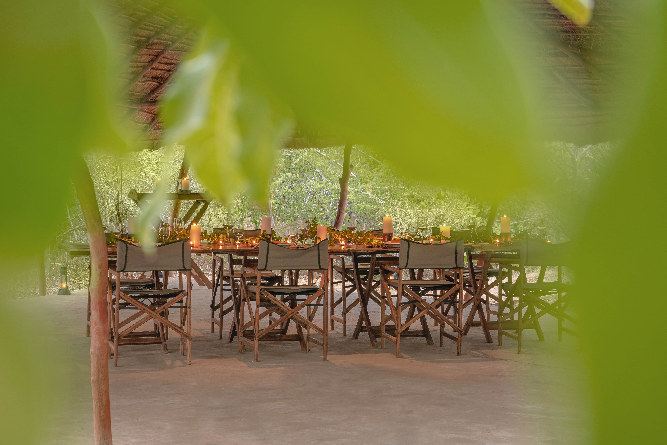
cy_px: 222
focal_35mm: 70
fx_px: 1297
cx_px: 334
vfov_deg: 19.5
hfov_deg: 28.8
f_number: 10
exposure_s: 1/2.5
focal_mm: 70
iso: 200
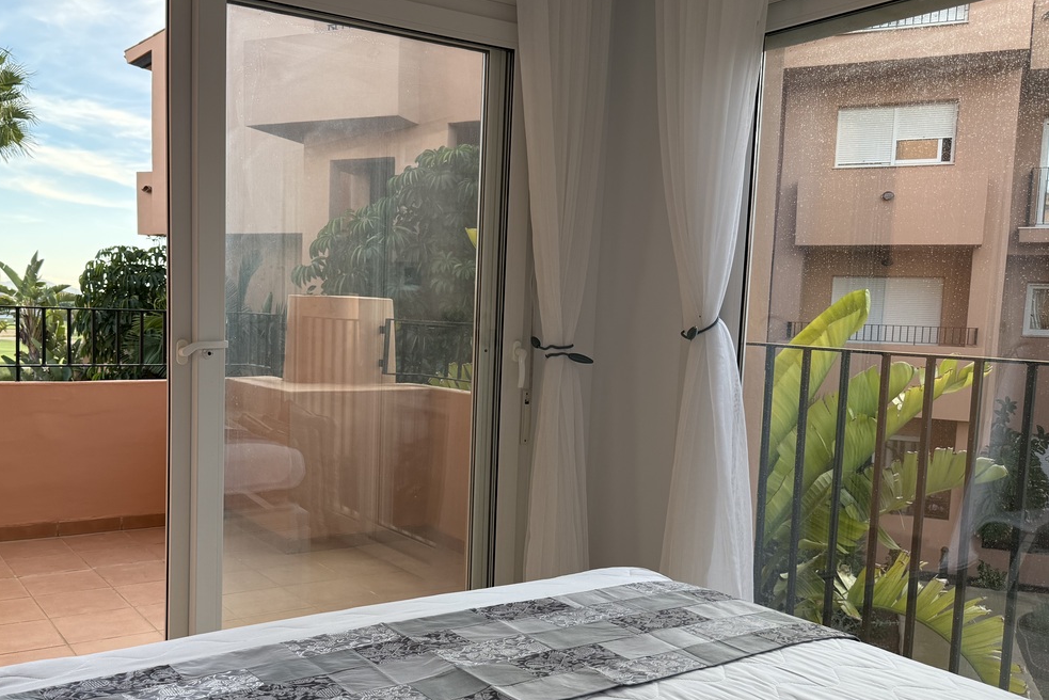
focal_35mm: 33
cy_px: 403
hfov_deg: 56.6
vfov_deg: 39.9
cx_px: 398
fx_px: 962
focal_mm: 6.76
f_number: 1.78
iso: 100
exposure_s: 1/617
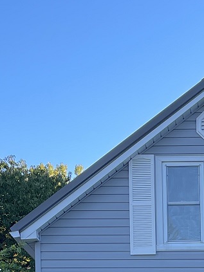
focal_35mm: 124
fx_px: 975
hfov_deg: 11.8
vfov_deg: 15.0
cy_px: 385
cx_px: 218
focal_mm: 5.1
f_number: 1.6
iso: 32
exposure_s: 1/842
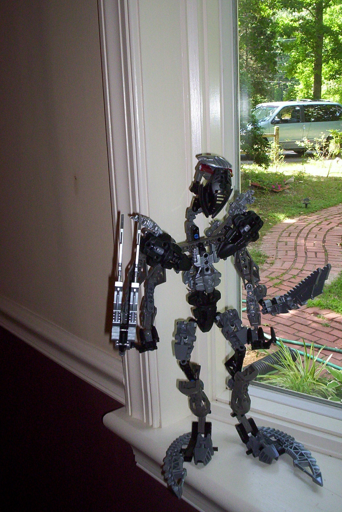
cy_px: 258
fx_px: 570
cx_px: 165
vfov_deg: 48.5
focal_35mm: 40
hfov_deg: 33.4
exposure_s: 1/60
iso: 140
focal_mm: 4.99
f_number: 4.5
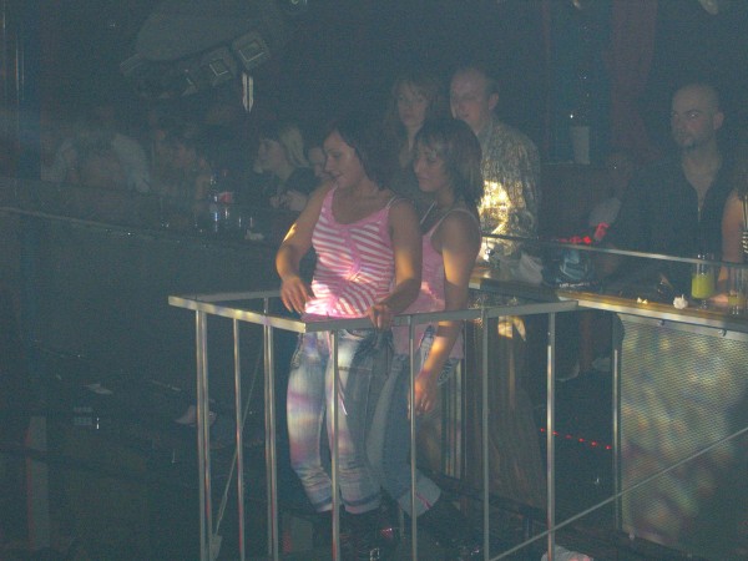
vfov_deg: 15.6
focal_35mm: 95
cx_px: 374
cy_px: 280
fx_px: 2053
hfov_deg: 20.7
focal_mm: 19.7
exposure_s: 1/60
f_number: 4.8
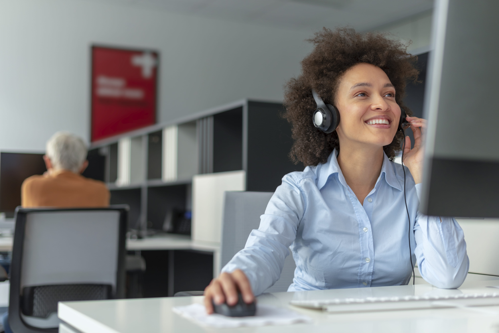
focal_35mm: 50
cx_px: 250
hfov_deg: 39.6
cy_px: 166
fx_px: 693
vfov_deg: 27.0
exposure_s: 1/160
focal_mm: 50
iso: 250
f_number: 2
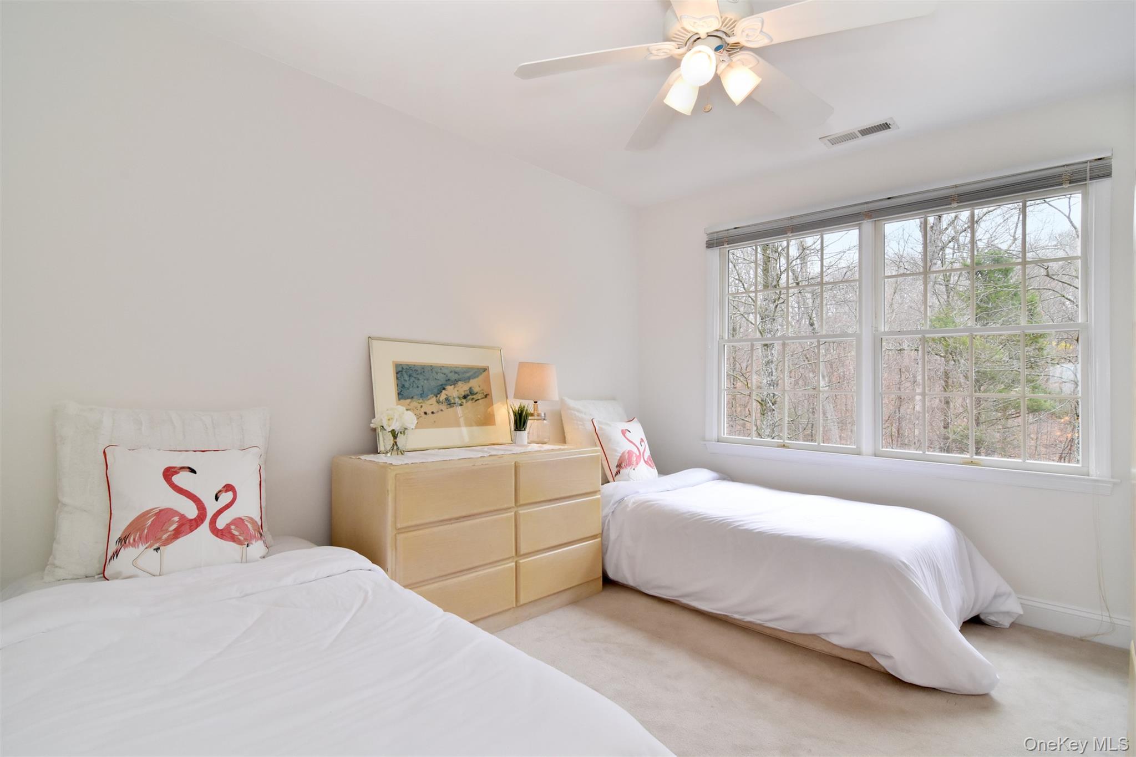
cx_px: 568
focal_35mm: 16
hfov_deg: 95.0
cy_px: 378
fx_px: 521
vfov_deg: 72.0
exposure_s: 1/50
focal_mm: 11
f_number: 11
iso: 640
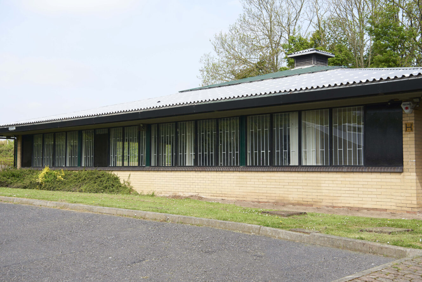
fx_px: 258
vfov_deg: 57.3
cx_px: 211
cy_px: 141
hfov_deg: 78.6
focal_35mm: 22
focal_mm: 22
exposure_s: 1/640
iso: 250
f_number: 7.1
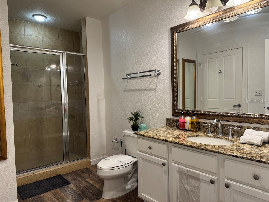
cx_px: 134
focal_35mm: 24
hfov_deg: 71.6
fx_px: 187
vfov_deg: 56.8
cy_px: 101
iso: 125
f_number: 1.78
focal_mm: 6.76
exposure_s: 1/60
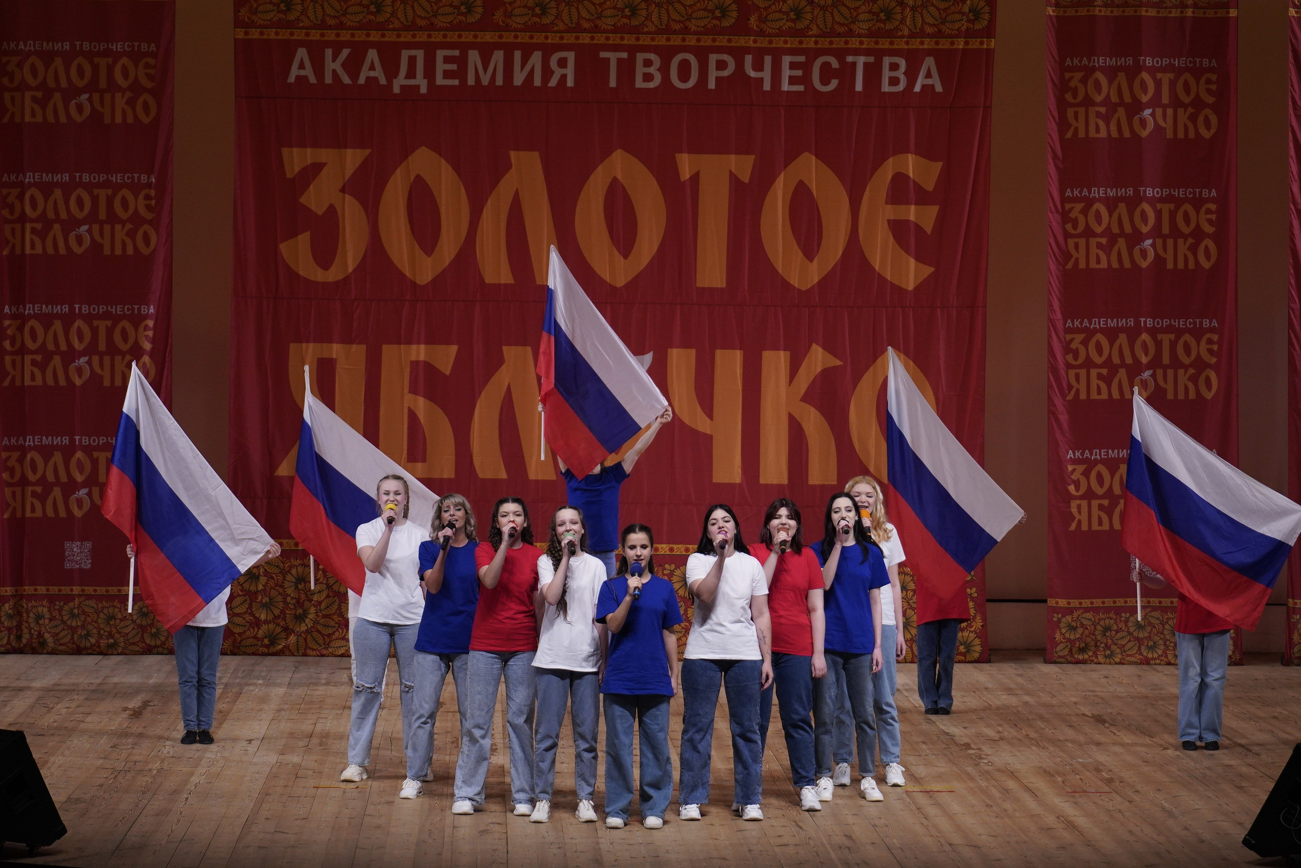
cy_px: 434
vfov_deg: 13.0
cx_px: 650
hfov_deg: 19.5
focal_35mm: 105
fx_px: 3795
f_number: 3.2
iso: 1000
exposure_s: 1/400
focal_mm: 70
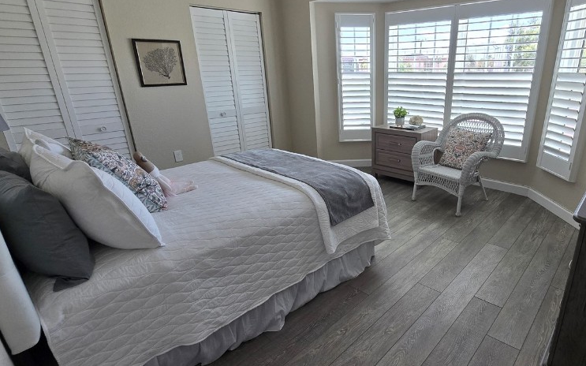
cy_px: 185
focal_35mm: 19
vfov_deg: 62.2
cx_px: 360
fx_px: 303
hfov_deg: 86.6
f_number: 2.2
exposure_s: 1/120
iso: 80
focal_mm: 2.2
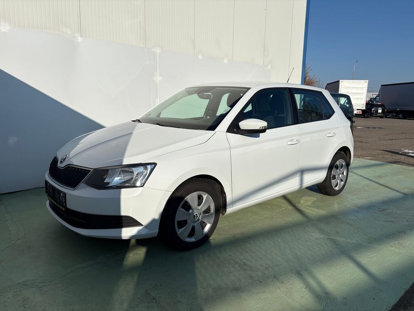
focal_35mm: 26
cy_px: 156
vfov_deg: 53.1
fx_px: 311
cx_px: 207
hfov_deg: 67.3
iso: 50
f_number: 1.6
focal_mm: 5.96
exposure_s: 1/7813
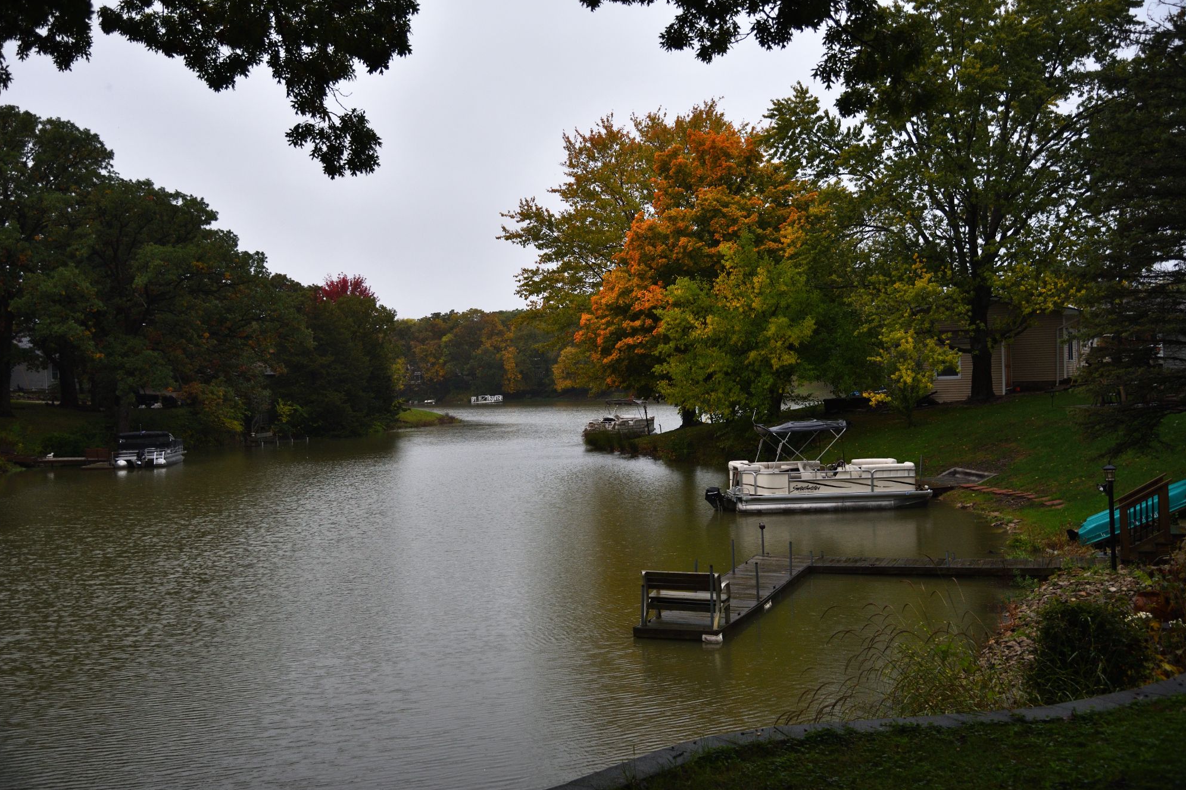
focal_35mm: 36
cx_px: 582
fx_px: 1186
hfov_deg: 53.1
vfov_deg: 36.9
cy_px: 392
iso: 1000
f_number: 4
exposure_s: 1/800
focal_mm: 35
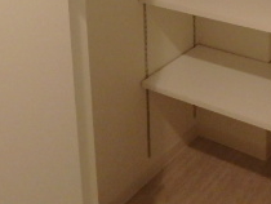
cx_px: 183
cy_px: -54
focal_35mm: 64
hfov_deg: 30.0
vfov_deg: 21.1
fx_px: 502
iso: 640
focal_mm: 3.7
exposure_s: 1/30
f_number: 3.5
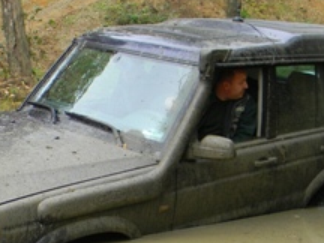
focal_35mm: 69
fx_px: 646
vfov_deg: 21.1
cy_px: 180
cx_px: 145
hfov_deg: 28.1
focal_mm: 5
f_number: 3.5
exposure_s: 1/91
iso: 80
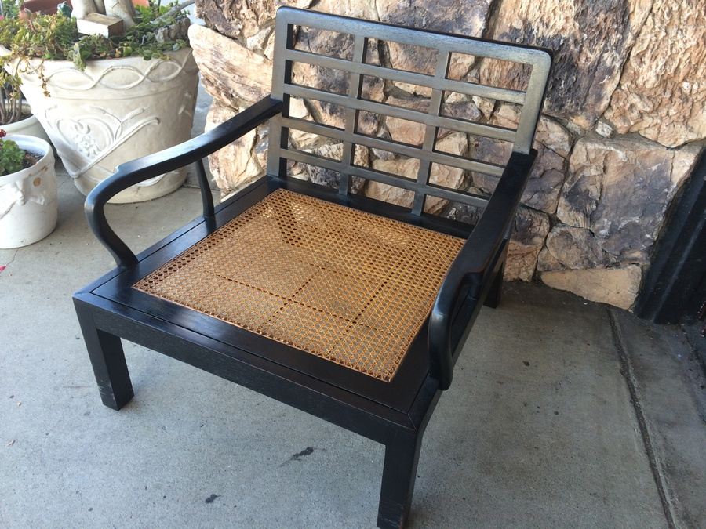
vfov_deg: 46.8
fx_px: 612
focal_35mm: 30
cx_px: 353
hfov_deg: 60.0
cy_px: 264
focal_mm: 4.12
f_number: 2.2
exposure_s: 1/60
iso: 40
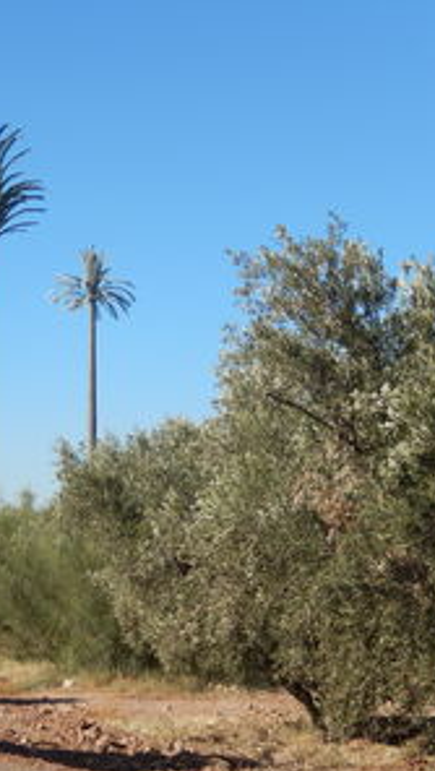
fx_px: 1534
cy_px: 386
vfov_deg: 28.2
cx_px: 115
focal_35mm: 75
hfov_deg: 16.1
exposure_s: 1/800
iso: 125
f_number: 4.5
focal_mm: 9.2
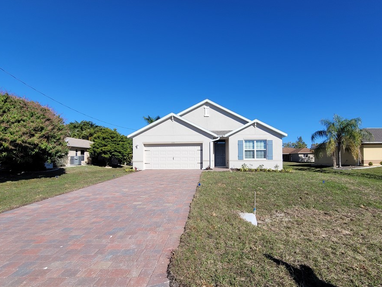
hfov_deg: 97.9
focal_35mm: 15
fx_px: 166
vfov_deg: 81.6
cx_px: 208
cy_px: 154
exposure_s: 1/2259
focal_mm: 2.2
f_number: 2.2
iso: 64
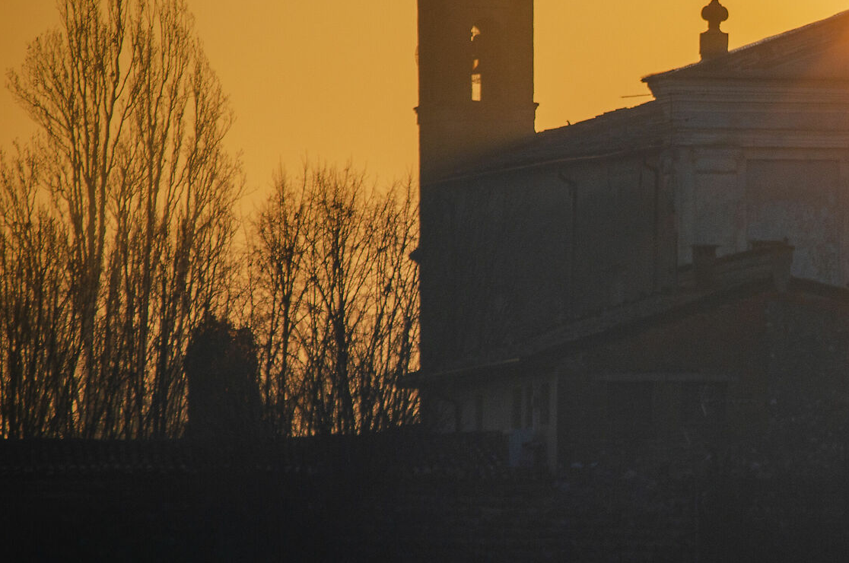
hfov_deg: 3.2
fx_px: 15185
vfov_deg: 2.1
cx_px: 905
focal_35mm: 645
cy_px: 158
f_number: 8
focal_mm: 200
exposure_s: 1/1000
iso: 100
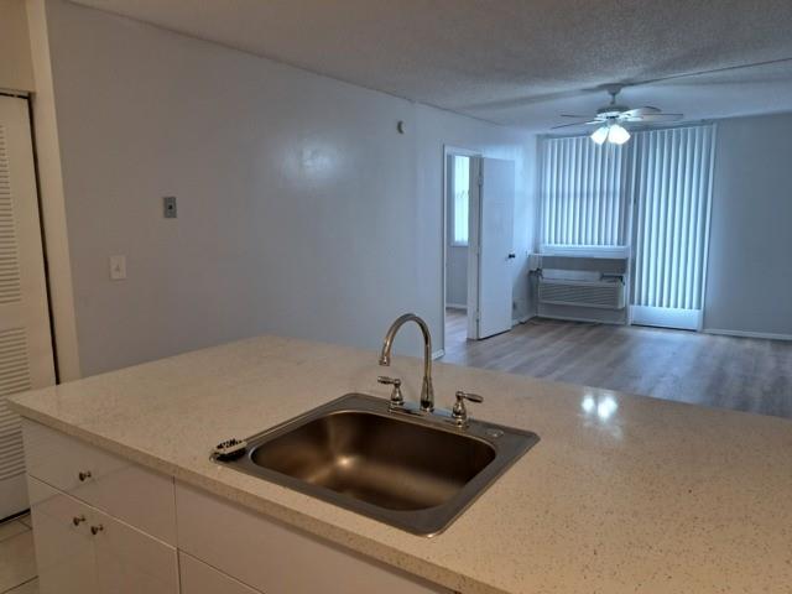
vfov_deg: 56.8
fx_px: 549
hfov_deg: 71.6
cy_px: 297
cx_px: 396
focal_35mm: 24
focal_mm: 5.23
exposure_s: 1/60
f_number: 1.8
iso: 125
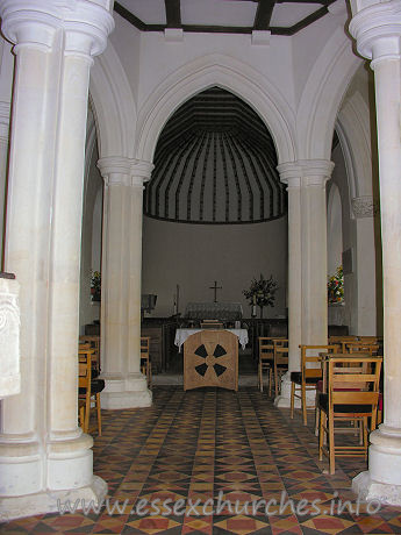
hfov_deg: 40.7
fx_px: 541
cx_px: 200
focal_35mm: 35
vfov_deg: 52.6
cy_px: 268
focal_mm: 8.9
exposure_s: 1/60.1
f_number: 2.8
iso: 79
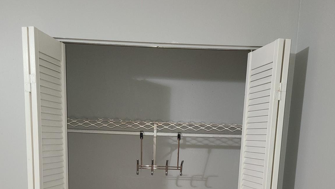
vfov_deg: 28.9
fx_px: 338
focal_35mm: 38
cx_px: 168
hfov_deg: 52.8
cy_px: 196
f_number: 1.8
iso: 160
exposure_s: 1/24
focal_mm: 5.4
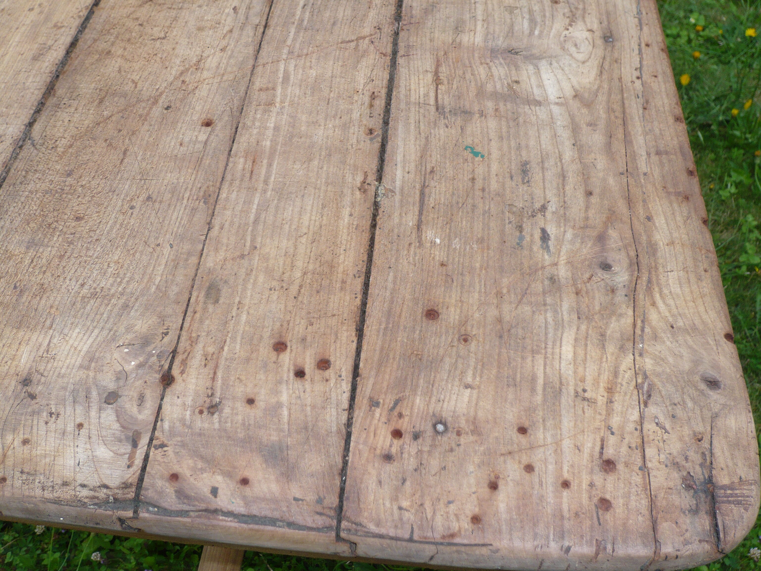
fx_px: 879
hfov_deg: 46.8
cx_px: 380
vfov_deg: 36.0
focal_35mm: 40
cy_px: 286
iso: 100
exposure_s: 1/320
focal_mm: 6.6
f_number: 3.3
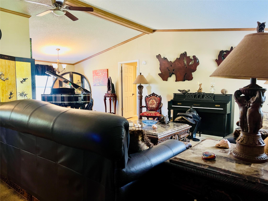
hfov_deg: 67.3
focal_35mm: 26
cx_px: 134
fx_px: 201
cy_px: 100
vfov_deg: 53.1
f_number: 1.5
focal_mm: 5.7
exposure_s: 1/60
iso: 250
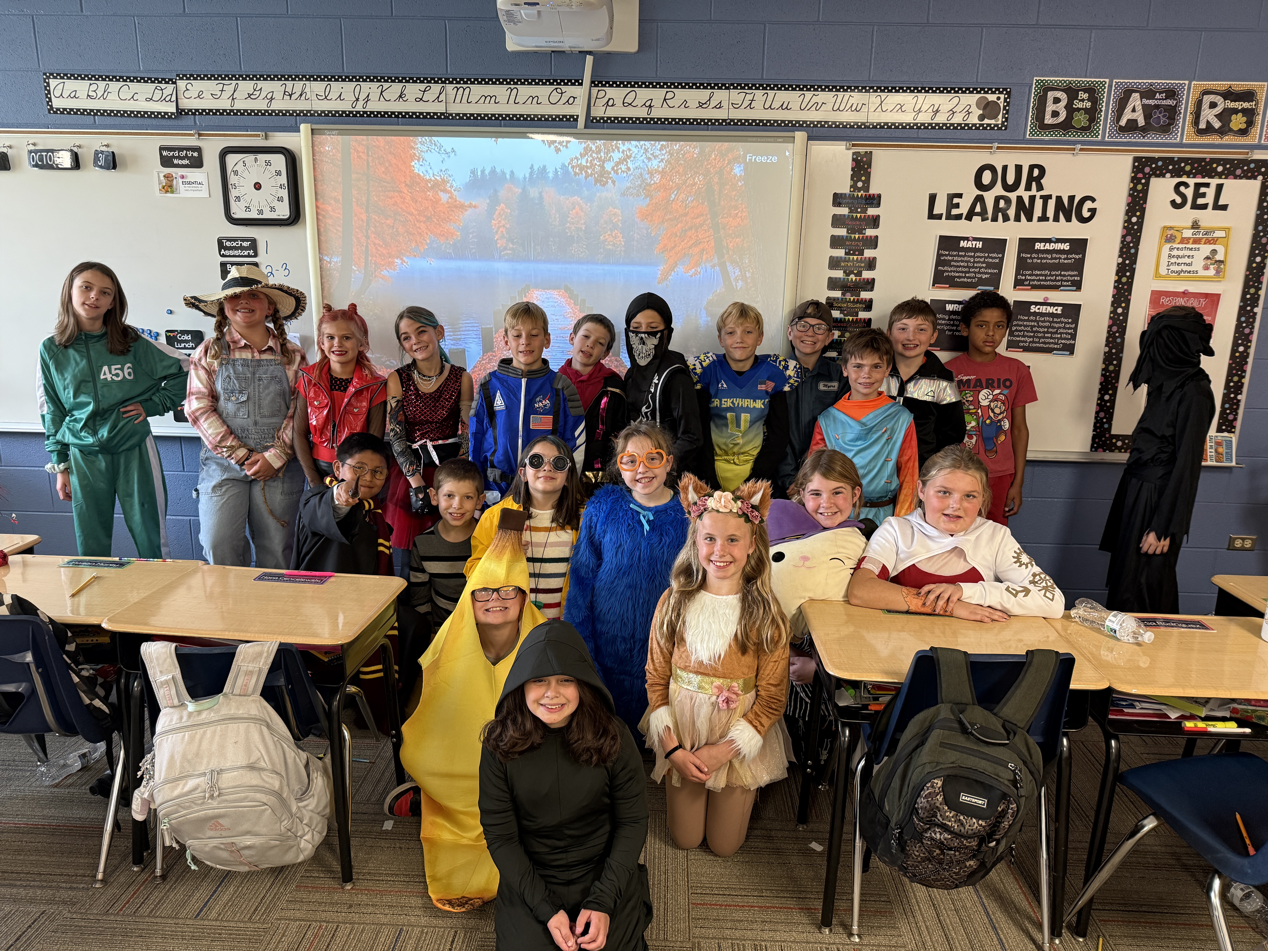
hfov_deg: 71.6
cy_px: 476
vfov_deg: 56.8
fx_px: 879
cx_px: 634
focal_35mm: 24
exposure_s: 1/60
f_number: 1.78
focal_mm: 6.76
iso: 250
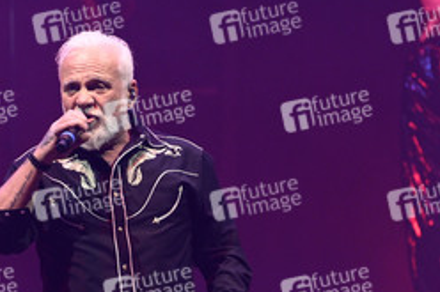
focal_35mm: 910
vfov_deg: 1.5
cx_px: 102
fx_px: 11114
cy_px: 244
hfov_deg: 2.3
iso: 4000
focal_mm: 500
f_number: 6.3
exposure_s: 1/320
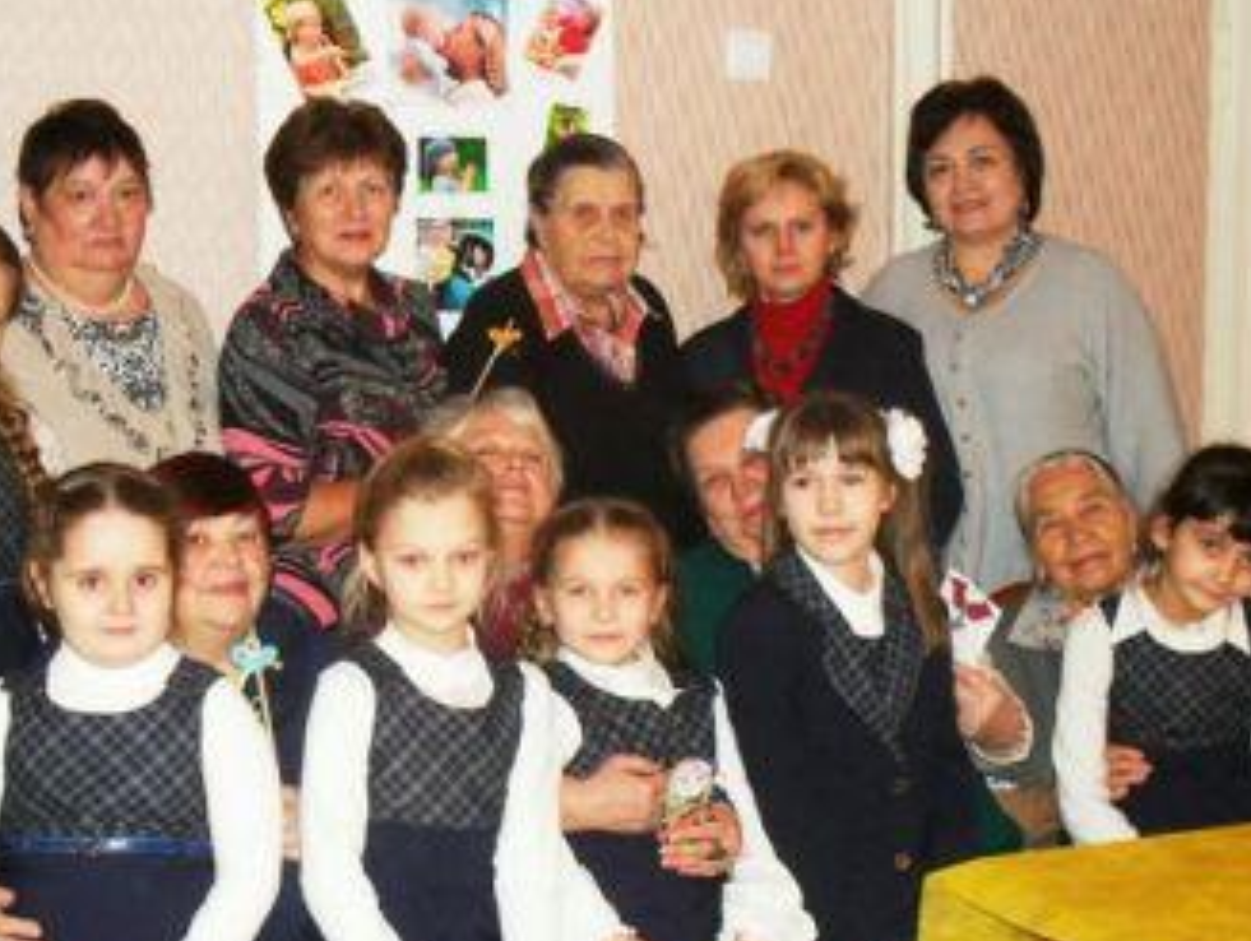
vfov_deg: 28.1
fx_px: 1881
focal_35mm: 52
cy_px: 482
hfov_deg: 36.6
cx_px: 467
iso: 200
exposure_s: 1/45
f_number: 2.8
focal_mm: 6.3
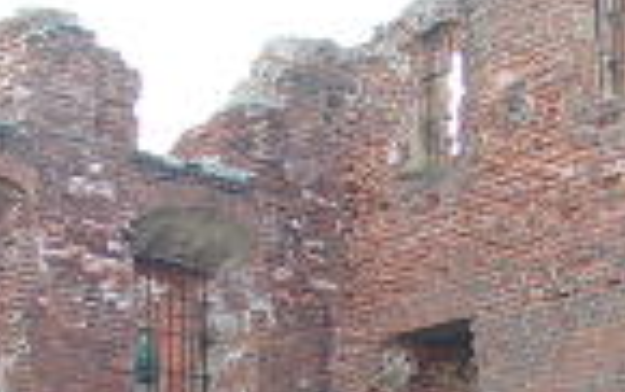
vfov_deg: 7.4
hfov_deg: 12.1
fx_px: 2950
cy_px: 638
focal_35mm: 173
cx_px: 388
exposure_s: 1/125
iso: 80
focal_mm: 6.1
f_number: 2.8
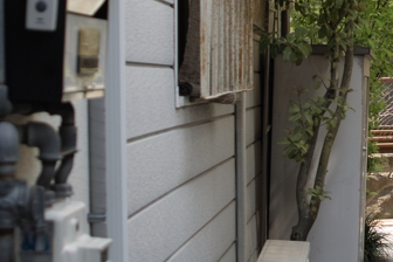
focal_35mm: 125
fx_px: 1364
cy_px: 101
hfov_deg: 16.0
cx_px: 422
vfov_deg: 11.0
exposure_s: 1/250
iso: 100
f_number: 2.8
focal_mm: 24.2
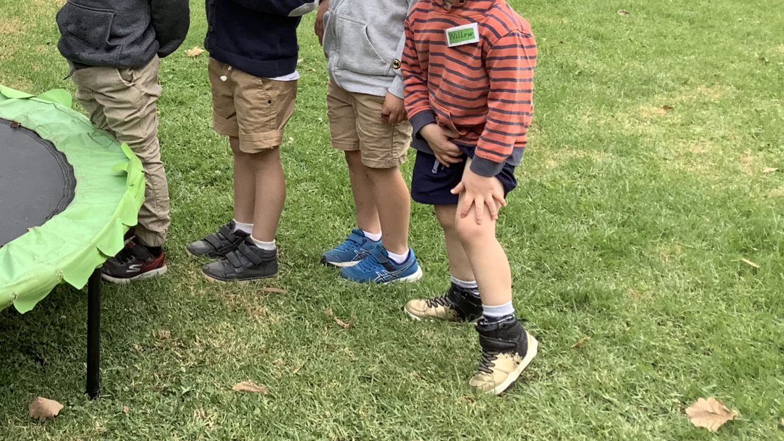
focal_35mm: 58
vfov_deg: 20.3
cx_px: 122
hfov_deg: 34.5
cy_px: 47
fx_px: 1206
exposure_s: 1/279
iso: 25
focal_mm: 3.3
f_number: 2.4
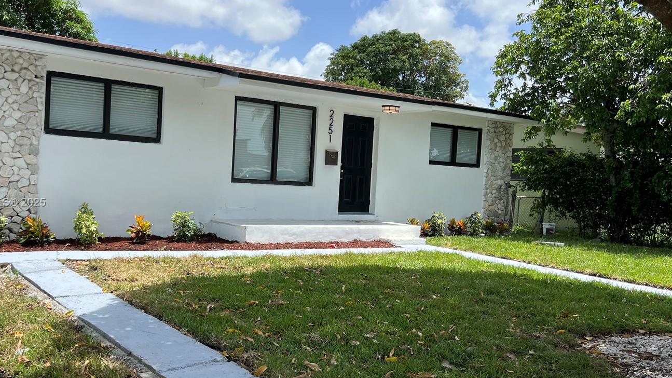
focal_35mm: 35
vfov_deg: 33.7
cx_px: 295
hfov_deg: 56.5
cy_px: 203
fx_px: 624
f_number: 1.5
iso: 50
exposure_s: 1/3257
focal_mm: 5.7
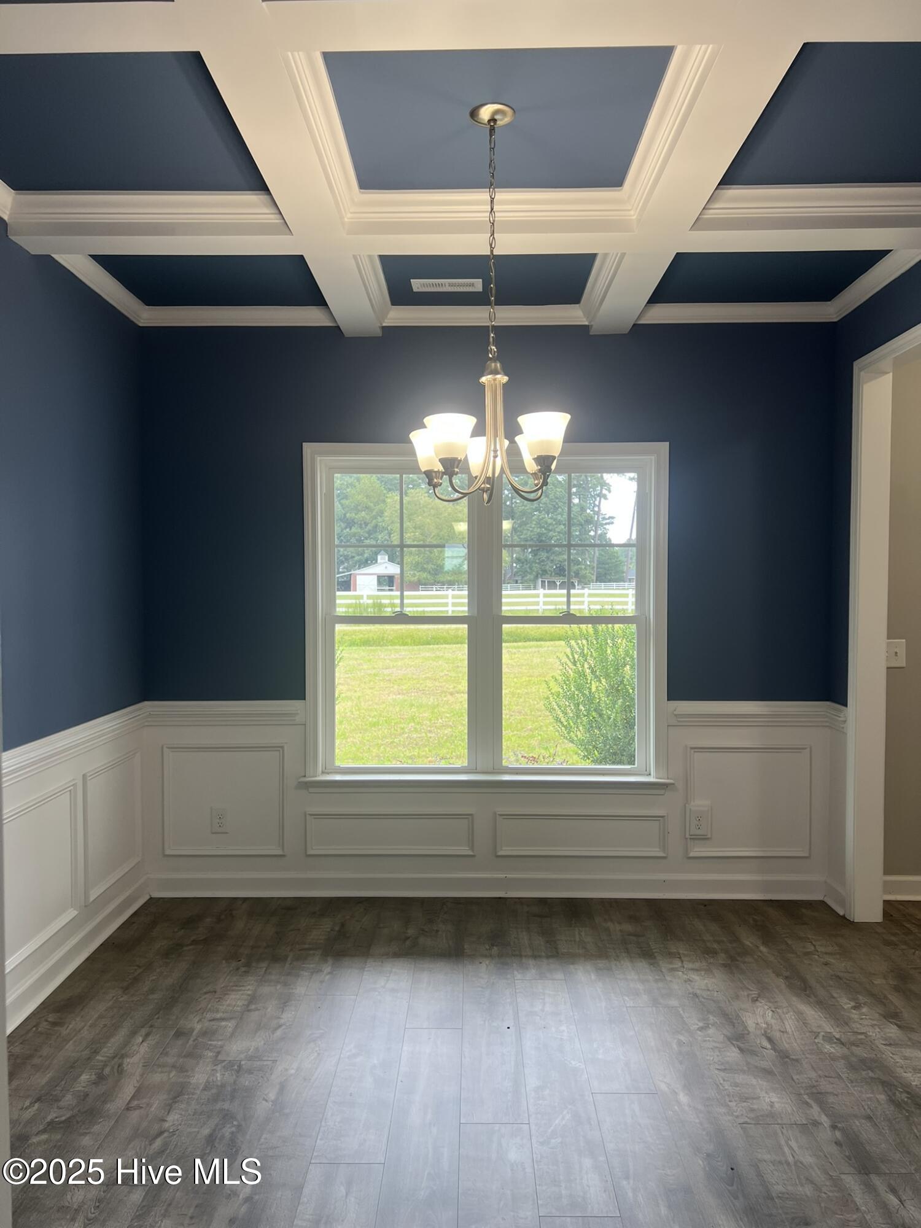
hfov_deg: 53.1
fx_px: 922
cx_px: 460
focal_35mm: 26
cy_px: 614
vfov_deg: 67.3
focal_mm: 5.7
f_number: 1.5
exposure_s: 1/120
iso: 40
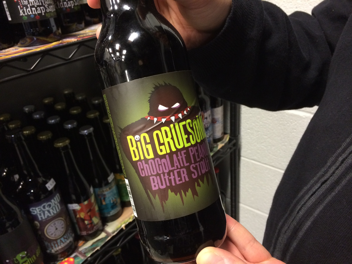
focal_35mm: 30
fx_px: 305
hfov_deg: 60.0
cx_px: 176
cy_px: 132
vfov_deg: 46.8
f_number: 2.2
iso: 200
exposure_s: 1/30
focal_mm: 4.12
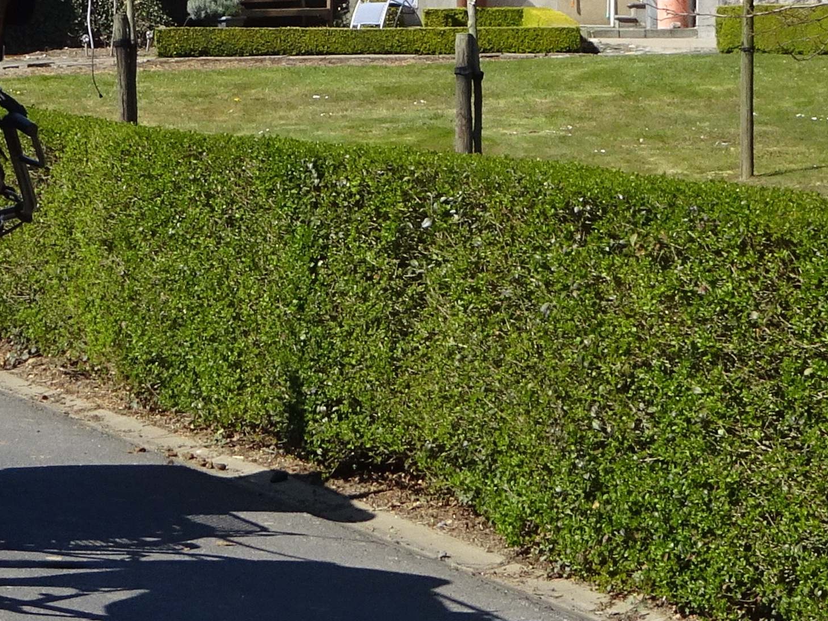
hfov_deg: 10.5
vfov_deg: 7.8
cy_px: -3
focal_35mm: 189
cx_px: 309
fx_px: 4520
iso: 80
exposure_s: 1/500
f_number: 4.5
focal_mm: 9.52
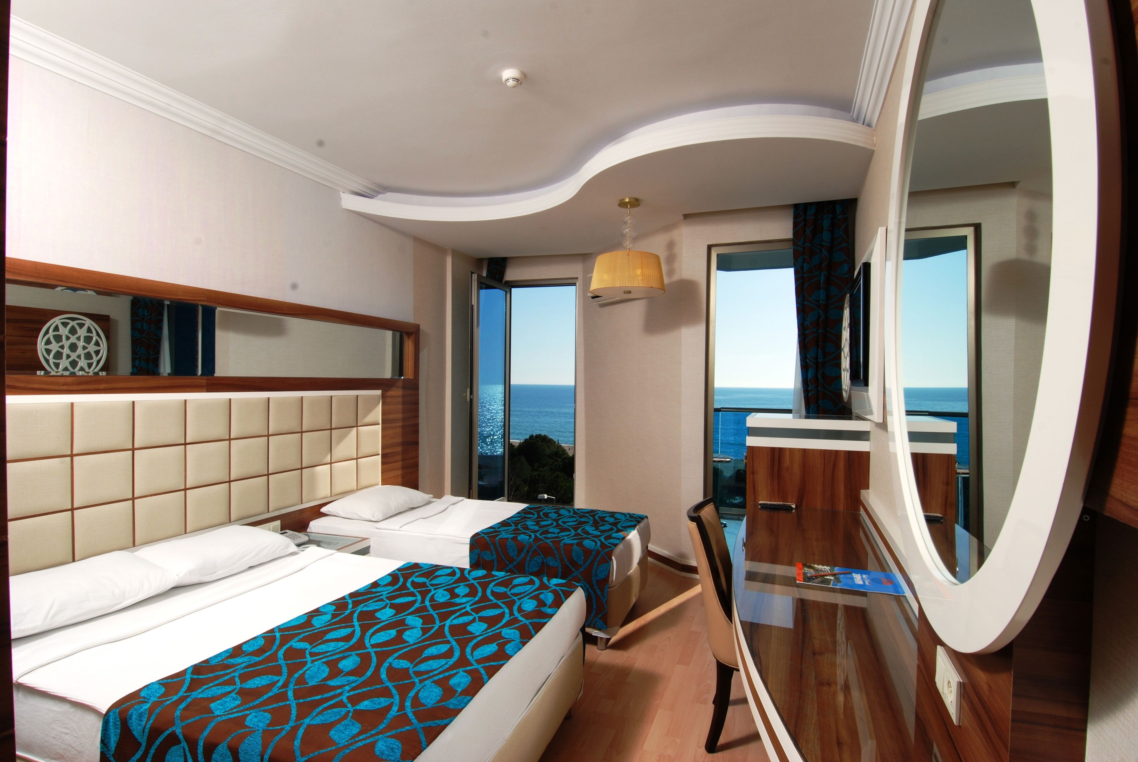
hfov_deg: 89.9
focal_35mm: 18
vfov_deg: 67.5
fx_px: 570
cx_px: 569
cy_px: 381
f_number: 18
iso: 100
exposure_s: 1/125
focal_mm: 12
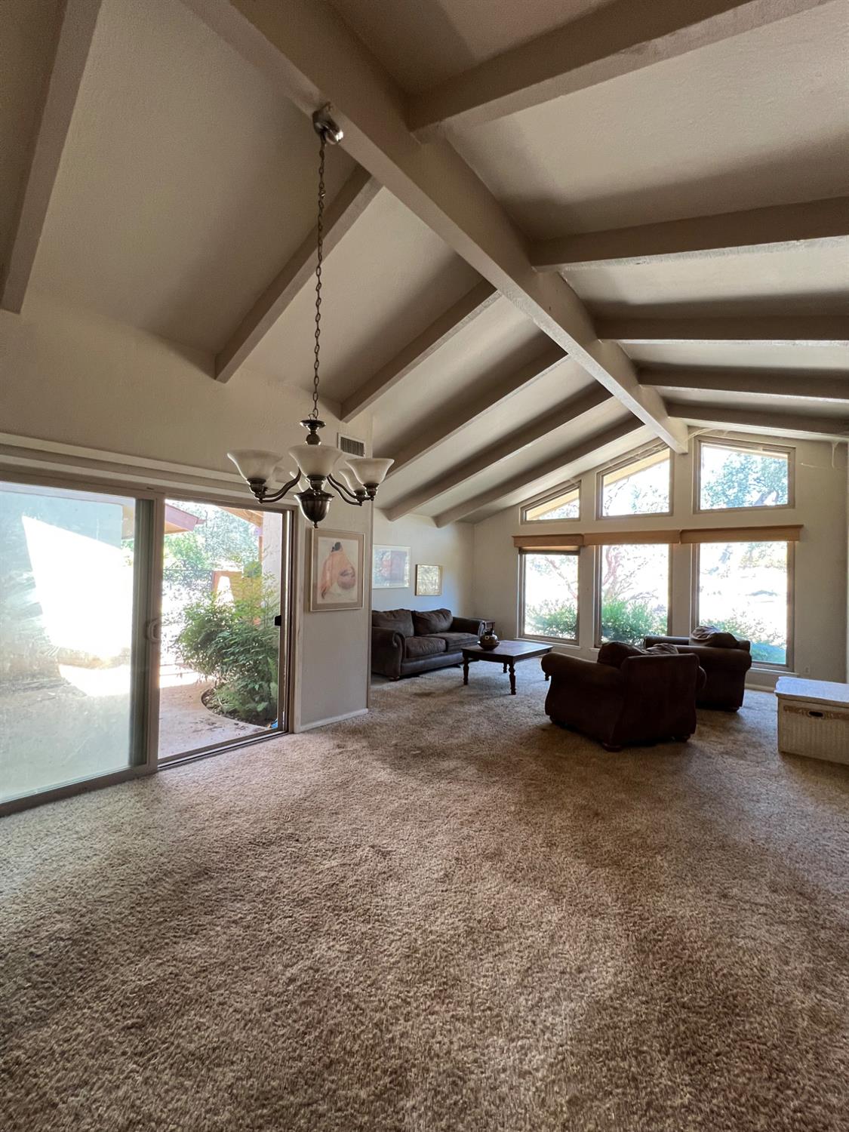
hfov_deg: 89.9
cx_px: 424
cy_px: 566
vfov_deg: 106.2
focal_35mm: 13
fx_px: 425
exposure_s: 1/77
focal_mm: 1.57
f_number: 1.8
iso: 250
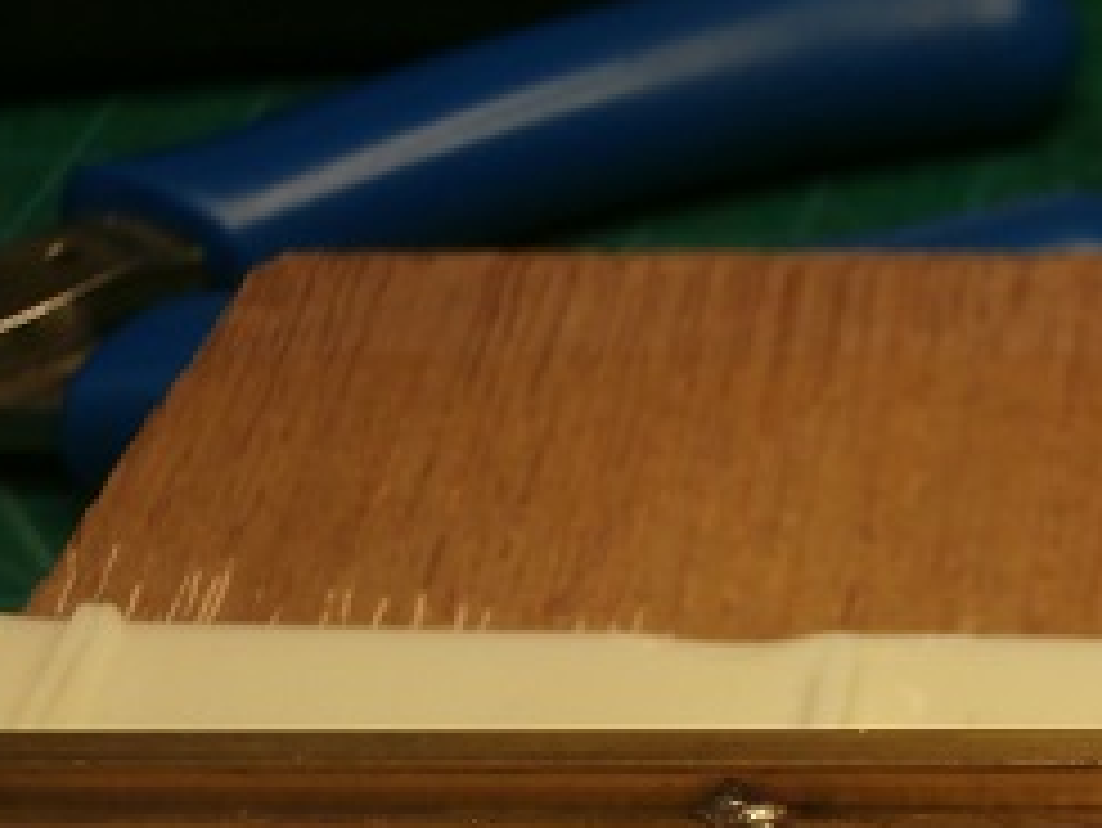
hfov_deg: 14.7
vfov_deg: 11.6
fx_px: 3949
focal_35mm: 124
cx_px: 1687
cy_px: 1084
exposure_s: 1/60
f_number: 3.9
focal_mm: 6.67
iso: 100
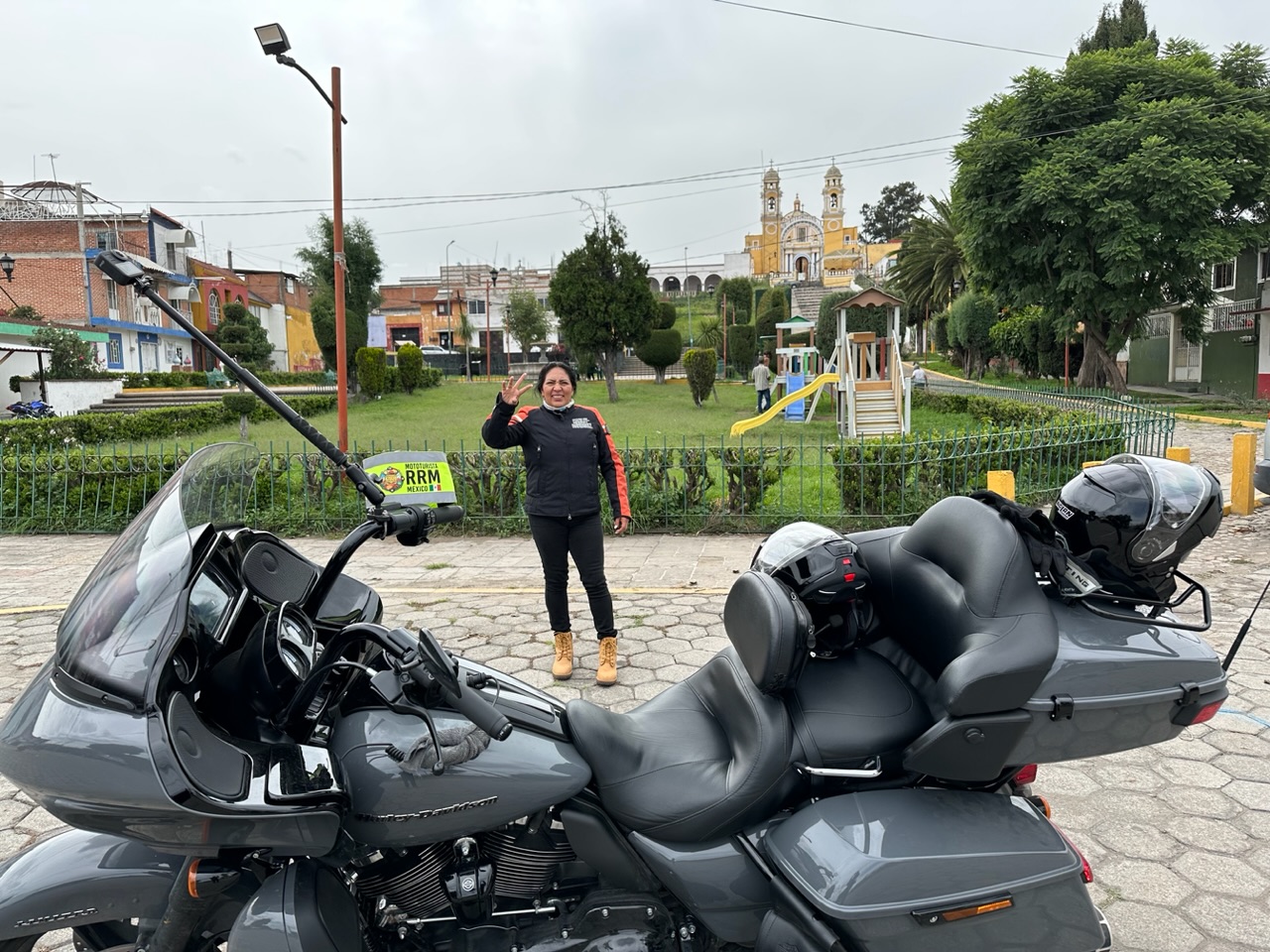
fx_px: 881
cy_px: 476
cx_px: 635
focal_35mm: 24
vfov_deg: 56.8
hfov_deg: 71.6
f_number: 1.78
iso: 80
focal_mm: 6.86
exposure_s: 1/2110
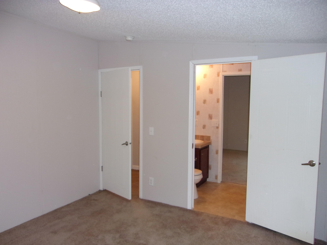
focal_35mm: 27
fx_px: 255
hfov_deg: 65.3
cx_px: 164
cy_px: 122
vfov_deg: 51.4
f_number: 3
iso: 200
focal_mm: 4.9
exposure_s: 1/34
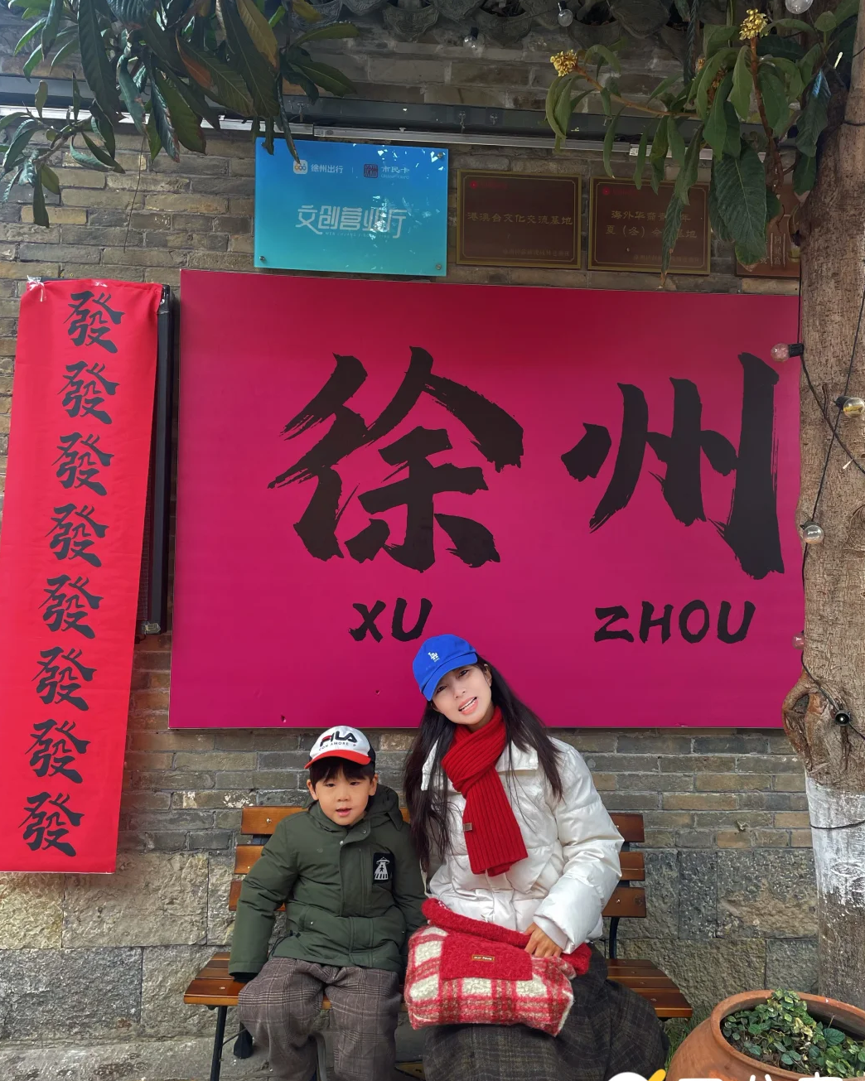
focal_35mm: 28
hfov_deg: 51.5
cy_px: 563
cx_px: 429
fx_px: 896
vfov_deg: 62.2
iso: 64
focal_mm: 4.2
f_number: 1.6
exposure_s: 1/121
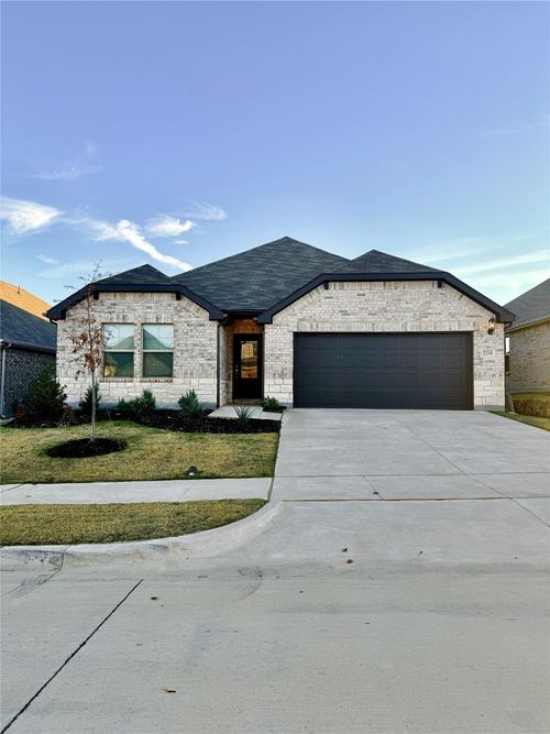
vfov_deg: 71.6
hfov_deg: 56.8
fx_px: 509
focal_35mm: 24
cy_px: 367
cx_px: 275
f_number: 1.78
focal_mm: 6.76
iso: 80
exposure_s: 1/1493
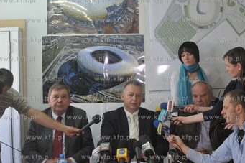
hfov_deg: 24.8
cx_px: 139
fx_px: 558
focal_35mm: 82
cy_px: 88
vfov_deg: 16.6
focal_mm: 70
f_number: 5
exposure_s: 1/160
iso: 1600
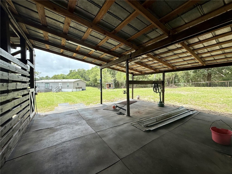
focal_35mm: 14
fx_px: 94
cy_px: 87
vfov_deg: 85.7
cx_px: 116
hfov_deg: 102.1
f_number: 2.2
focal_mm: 2.22
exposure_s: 1/770
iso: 64
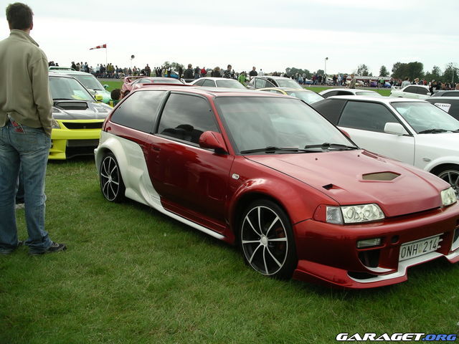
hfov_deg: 50.1
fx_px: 491
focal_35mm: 37
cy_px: 172
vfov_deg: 38.7
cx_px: 230
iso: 64
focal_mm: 7.8
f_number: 4.3
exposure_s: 1/400
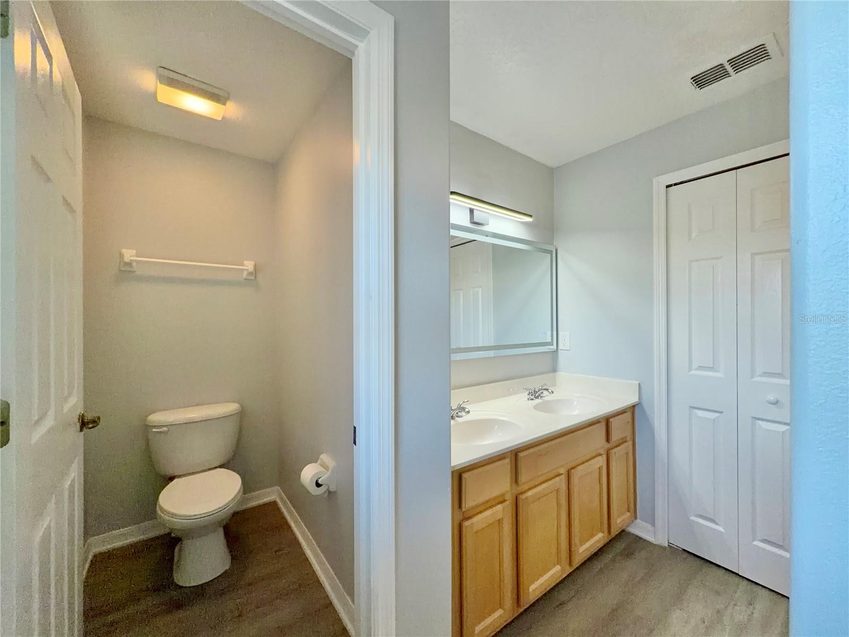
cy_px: 318
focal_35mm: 14
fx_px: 343
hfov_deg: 102.1
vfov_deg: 85.7
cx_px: 424
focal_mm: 2.22
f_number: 2.2
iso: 250
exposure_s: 1/120
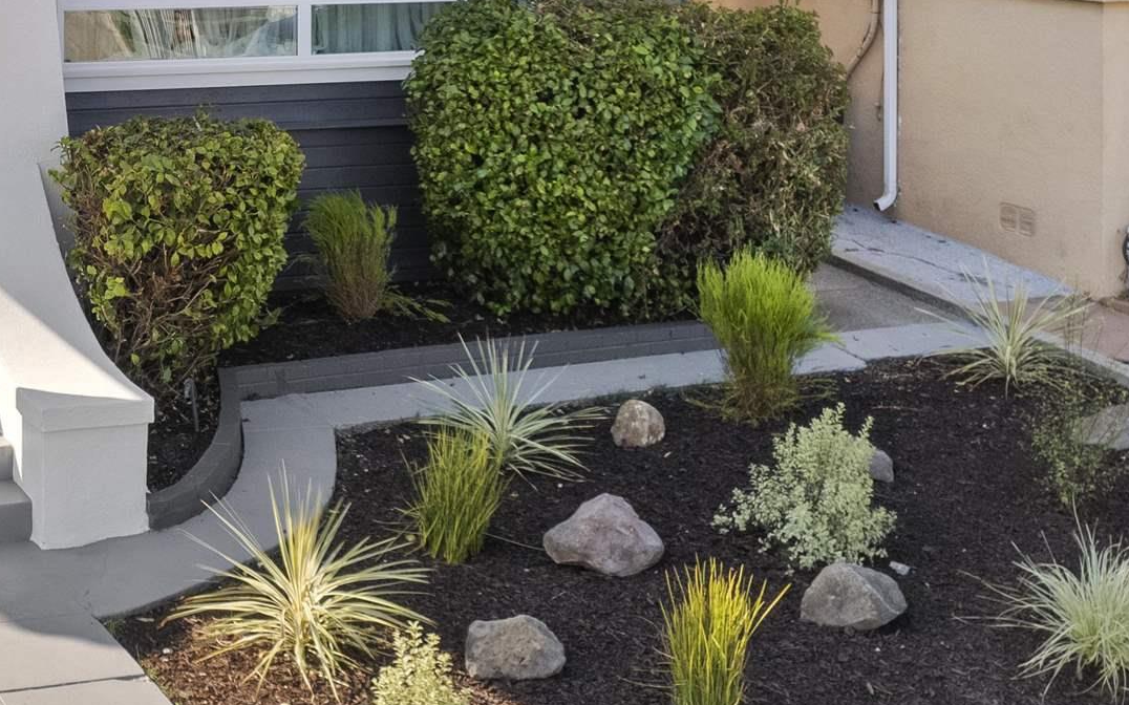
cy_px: 231
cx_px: -60
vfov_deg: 20.2
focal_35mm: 64
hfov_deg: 29.4
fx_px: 1969
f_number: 2.8
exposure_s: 1/40
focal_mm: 8.38
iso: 100
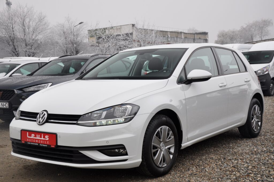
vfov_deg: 28.0
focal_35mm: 48
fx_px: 365
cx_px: 137
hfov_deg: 41.2
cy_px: 91
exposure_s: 1/200
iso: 500
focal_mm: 32
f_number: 7.1
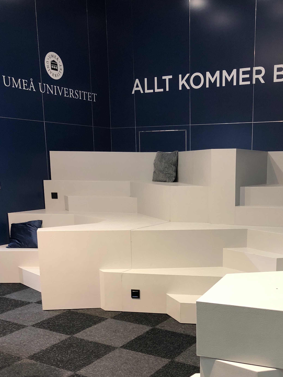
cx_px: 198
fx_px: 447
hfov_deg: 34.7
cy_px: 265
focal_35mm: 41
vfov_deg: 44.8
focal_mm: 3.99
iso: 40
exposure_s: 1/17
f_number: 1.8
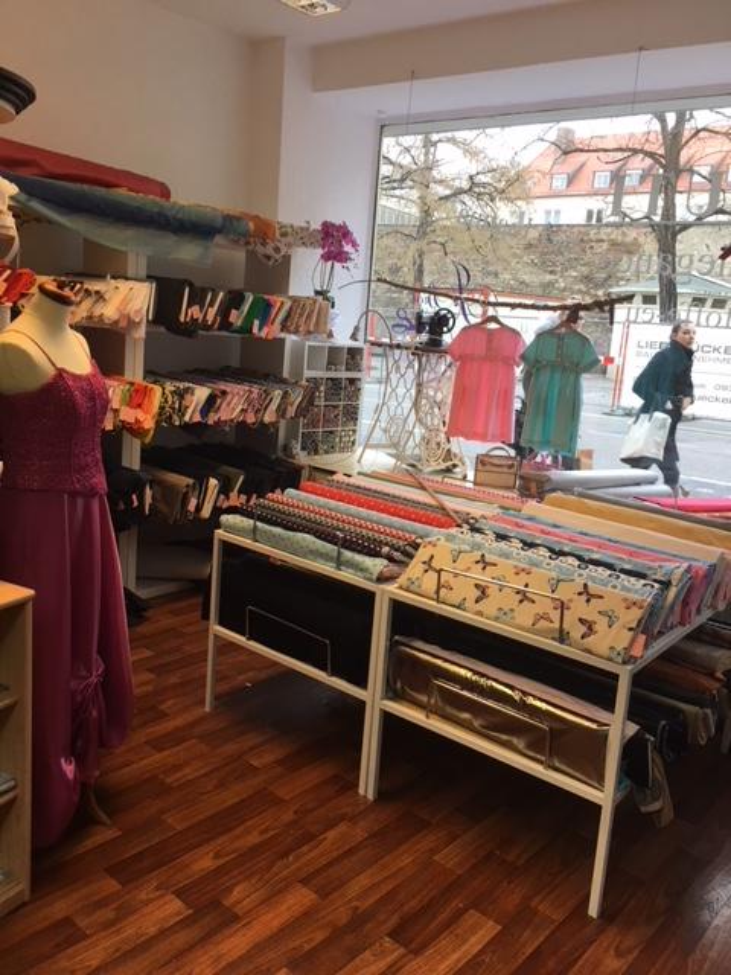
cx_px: 366
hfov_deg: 48.2
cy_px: 488
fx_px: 817
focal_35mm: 29
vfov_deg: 61.7
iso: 25
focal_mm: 4.15
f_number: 2.2
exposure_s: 1/33
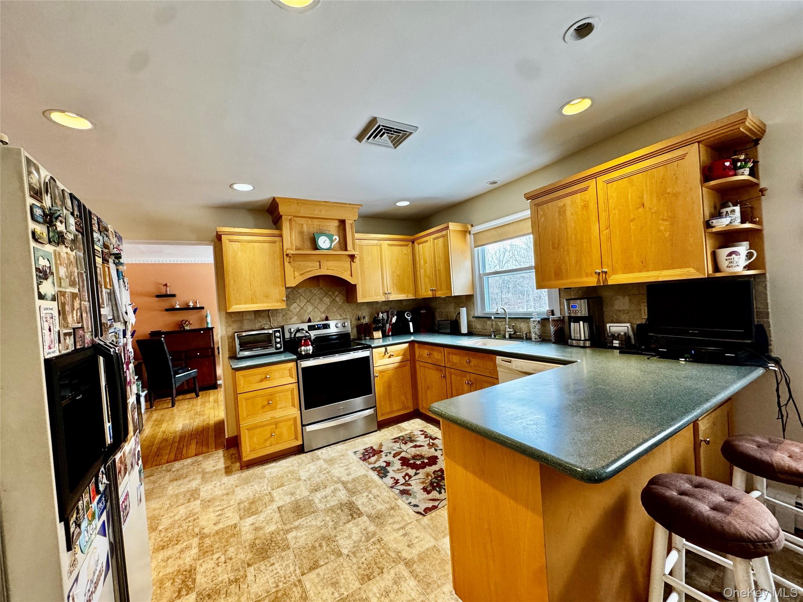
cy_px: 301
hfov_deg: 102.1
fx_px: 325
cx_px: 402
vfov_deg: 85.7
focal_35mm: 14
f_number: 2.2
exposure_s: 1/120
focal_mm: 2.22
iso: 250
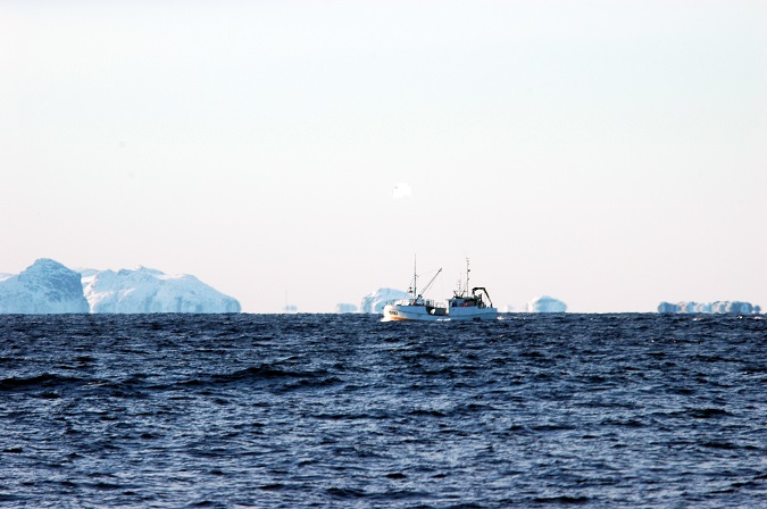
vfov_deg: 3.4
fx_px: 8616
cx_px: 384
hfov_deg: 5.1
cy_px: 254
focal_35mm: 405
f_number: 9
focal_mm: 270
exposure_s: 1/250
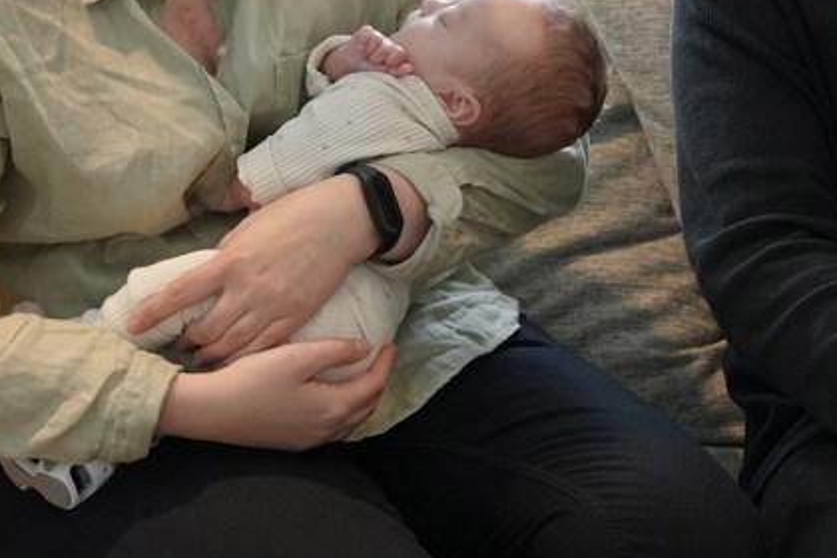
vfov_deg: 9.4
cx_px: 622
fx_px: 3385
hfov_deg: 14.0
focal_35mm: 146
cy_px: 40
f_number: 4
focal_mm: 63.7
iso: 2000
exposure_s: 1/160
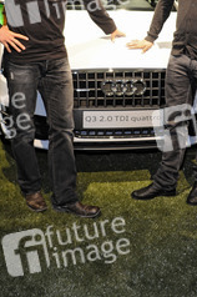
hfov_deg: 28.6
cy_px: 60
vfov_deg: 40.3
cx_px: 102
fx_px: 387
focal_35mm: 47
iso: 1600
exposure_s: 1/30
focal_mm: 28
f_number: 5.6
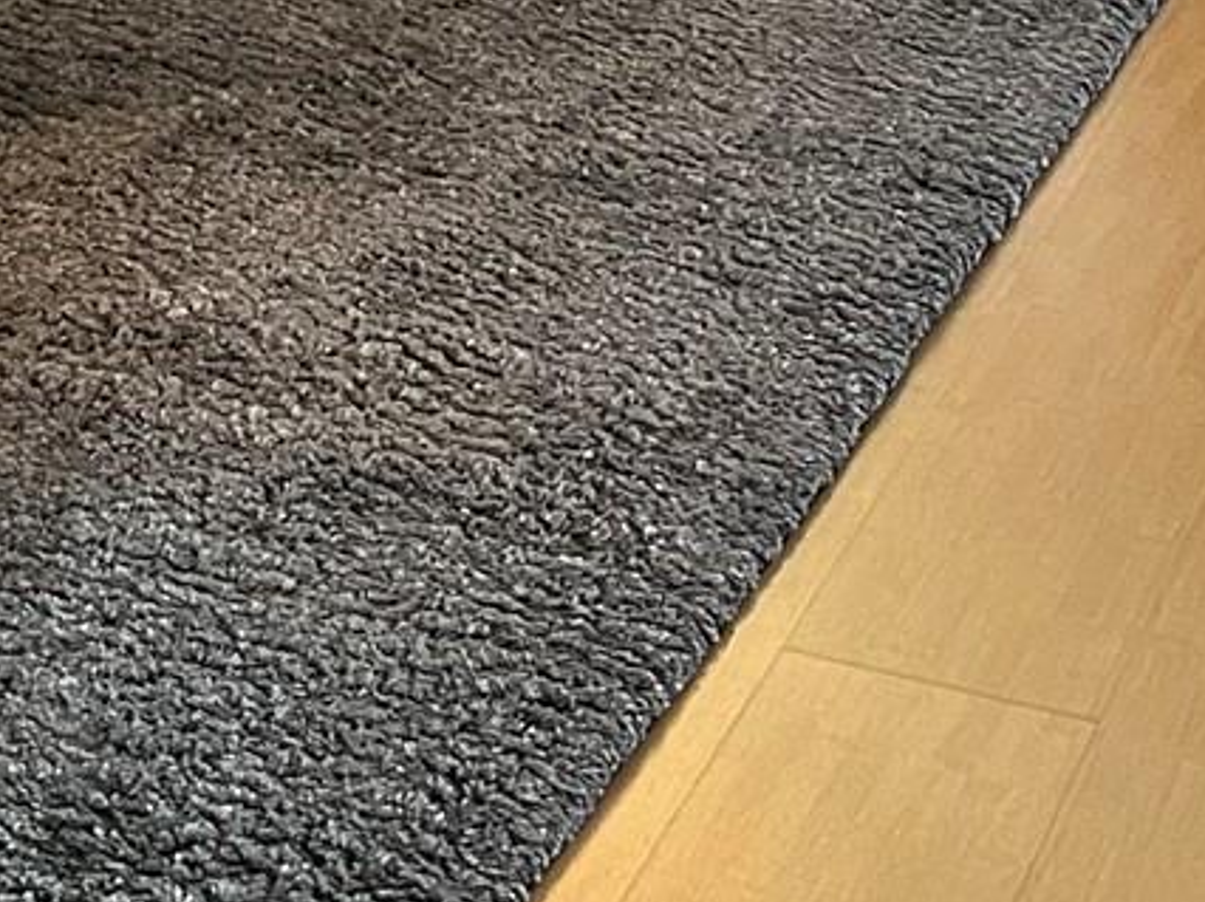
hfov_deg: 15.1
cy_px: -1043
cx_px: -345
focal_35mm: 125
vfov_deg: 10.6
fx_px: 4349
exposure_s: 1/60
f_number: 1.5
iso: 400
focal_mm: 5.7
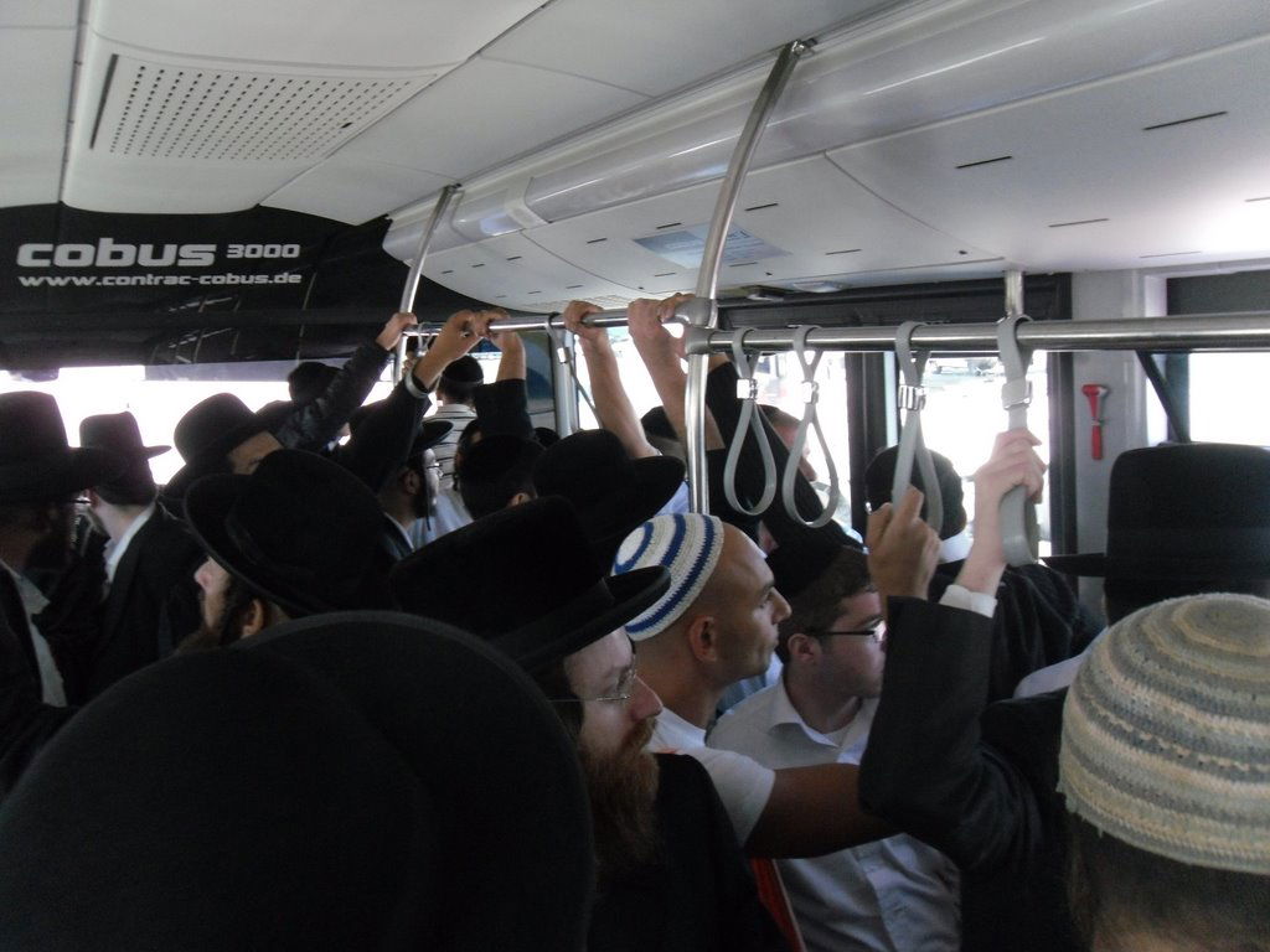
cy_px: 476
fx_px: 1284
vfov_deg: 40.7
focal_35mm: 35
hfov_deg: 52.6
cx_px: 635
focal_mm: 6.3
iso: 400
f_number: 3.5
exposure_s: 1/45
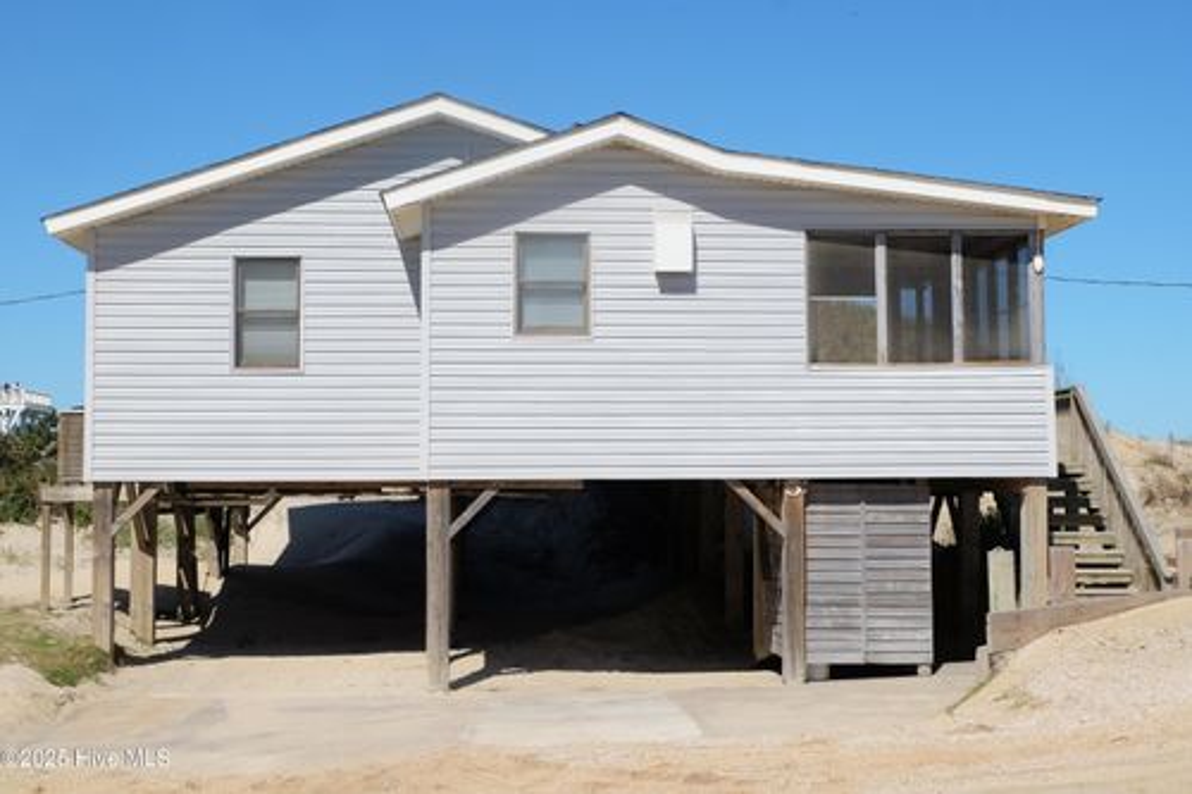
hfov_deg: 40.4
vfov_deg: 27.5
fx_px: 1622
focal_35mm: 49
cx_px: 596
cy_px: 397
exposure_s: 1/400
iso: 400
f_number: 13
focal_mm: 32.5
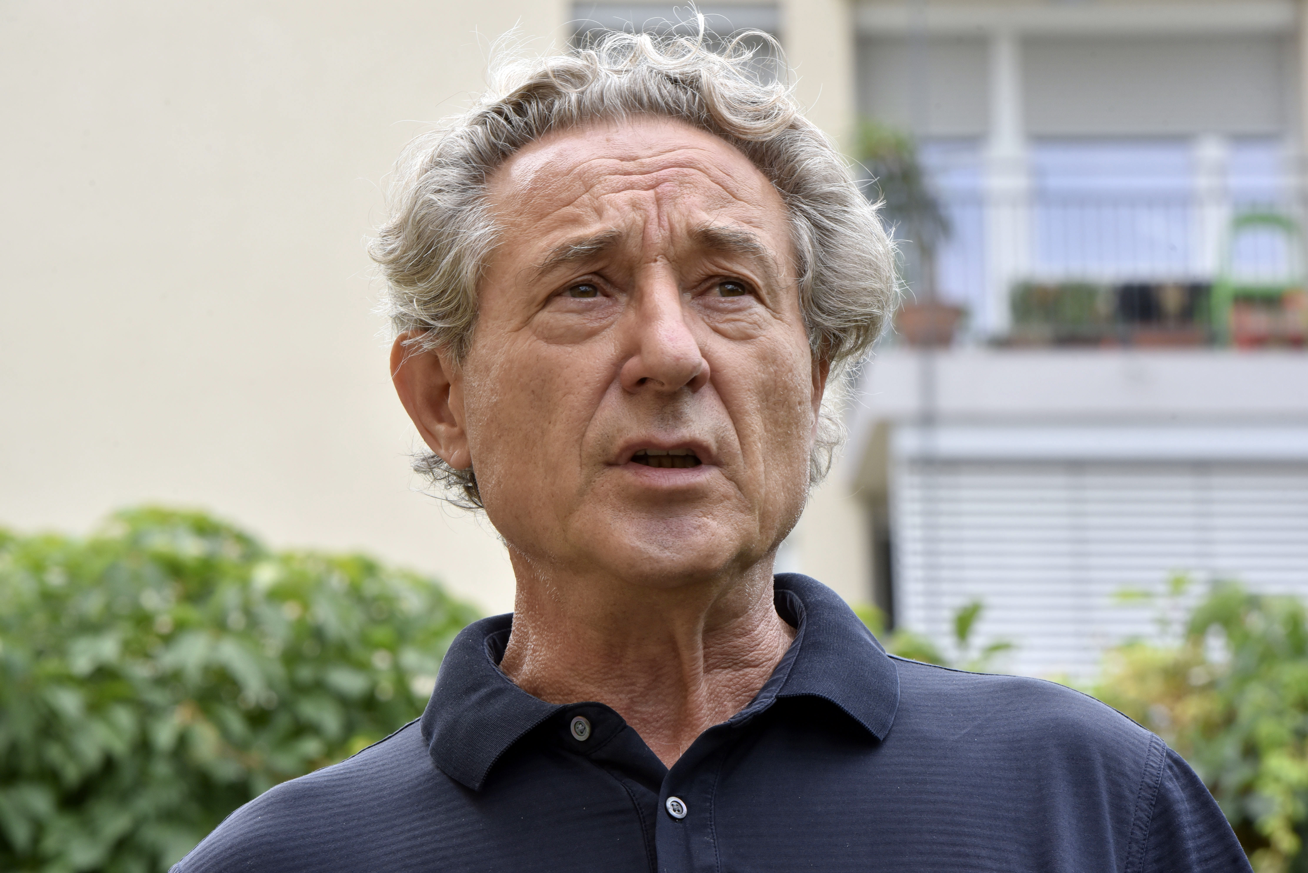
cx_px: 654
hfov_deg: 10.3
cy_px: 436
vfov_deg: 6.9
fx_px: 7269
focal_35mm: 200
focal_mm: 200
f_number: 14
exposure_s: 1/250
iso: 500
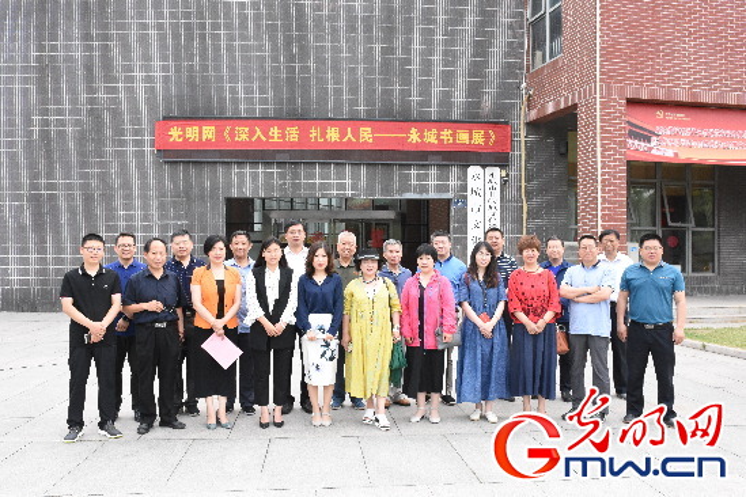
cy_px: 248
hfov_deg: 57.2
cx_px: 373
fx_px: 684
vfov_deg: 40.0
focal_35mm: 33
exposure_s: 1/500
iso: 1600
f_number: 11
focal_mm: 22
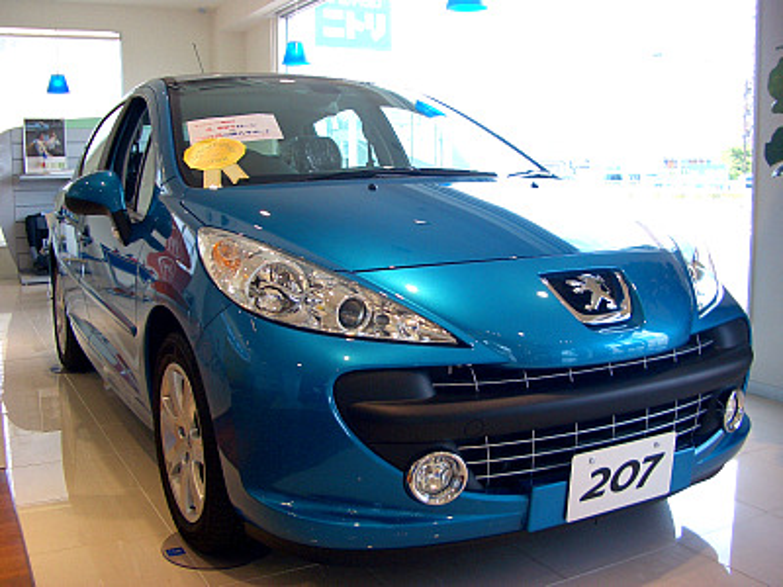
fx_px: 792
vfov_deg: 40.7
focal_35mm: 35
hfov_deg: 52.6
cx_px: 392
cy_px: 294
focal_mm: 5.8
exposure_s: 1/100
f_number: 2.6
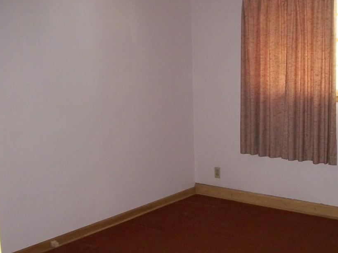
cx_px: 228
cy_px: 168
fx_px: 488
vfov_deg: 28.9
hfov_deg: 37.7
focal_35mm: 50
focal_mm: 5.7
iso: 250
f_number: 2.9
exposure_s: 1/30
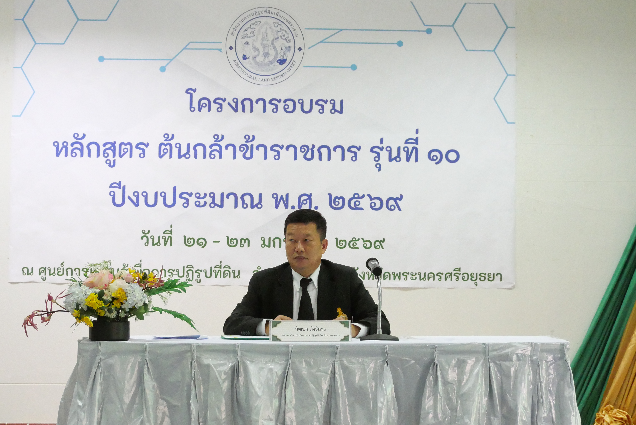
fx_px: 1467
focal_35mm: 83
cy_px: 212
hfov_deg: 24.5
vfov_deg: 16.5
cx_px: 318
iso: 6400
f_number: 5.6
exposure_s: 1/100
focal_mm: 40
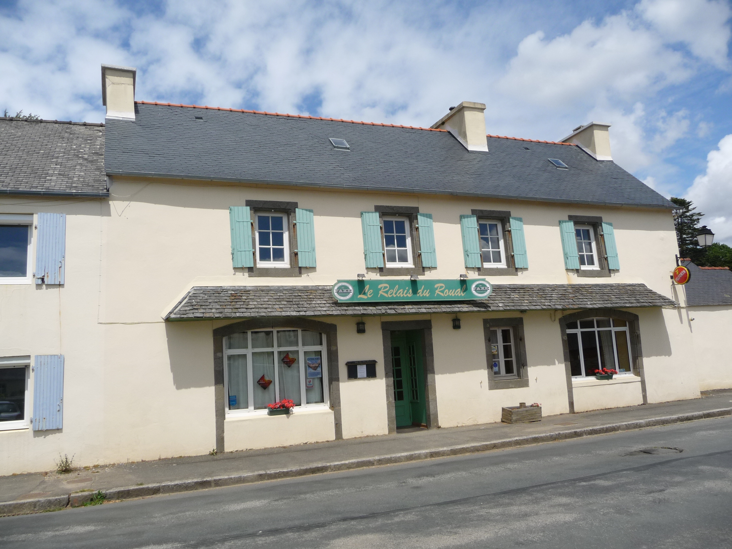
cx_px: 366
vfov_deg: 49.7
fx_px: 592
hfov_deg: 63.4
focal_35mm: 28
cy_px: 274
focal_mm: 4.7
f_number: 8
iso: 100
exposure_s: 1/320
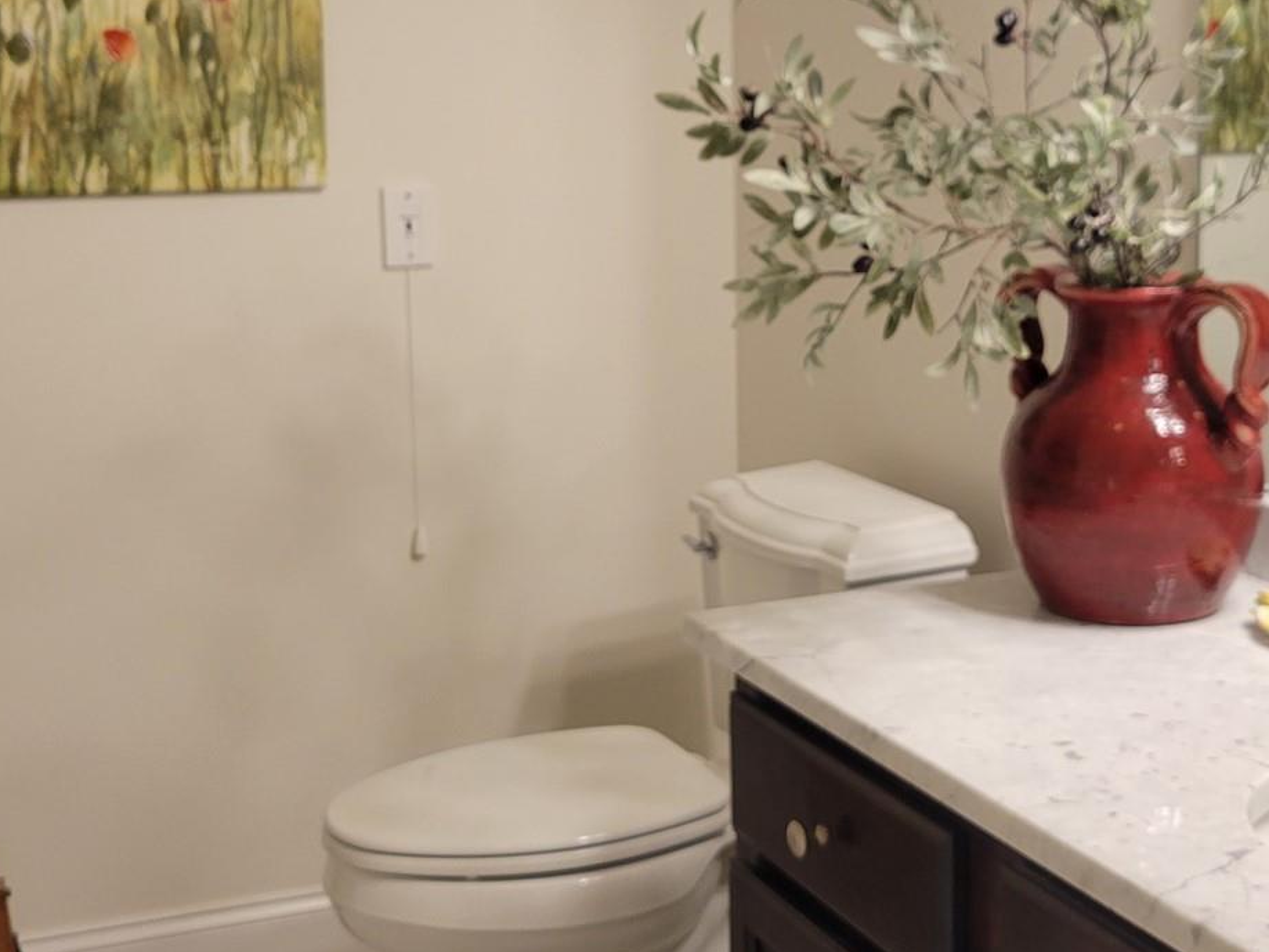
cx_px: 762
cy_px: 327
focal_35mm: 58
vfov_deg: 25.1
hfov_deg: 33.1
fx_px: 2127
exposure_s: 1/120
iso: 125
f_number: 1.8
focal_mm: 5.4
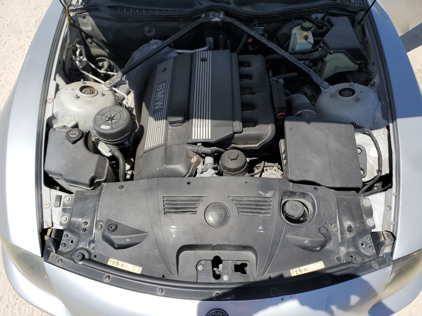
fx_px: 317
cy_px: 158
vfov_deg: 53.1
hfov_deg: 67.3
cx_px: 211
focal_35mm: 26
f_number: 1.5
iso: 50
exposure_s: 1/5000
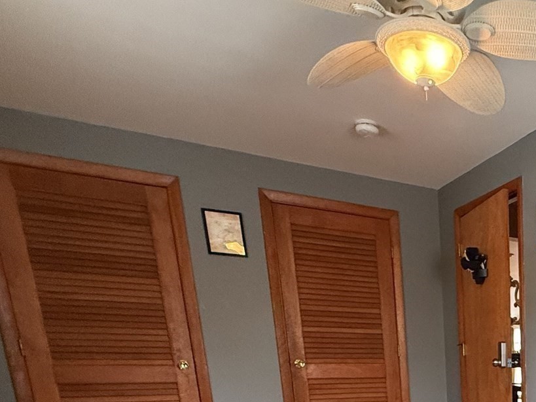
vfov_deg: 32.8
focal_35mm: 35
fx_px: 542
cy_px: 492
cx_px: 565
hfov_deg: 43.1
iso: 320
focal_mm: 2.22
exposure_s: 1/60
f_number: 2.2
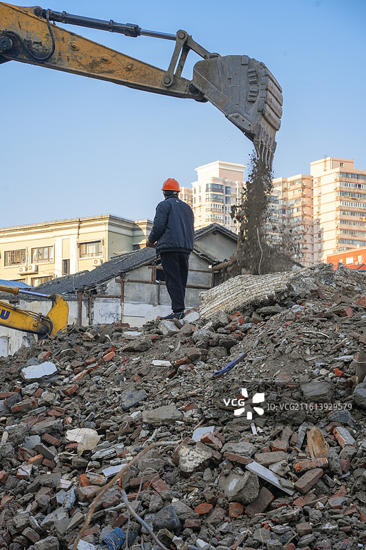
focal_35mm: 85
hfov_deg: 16.1
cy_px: 275
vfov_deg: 23.9
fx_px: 1297
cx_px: 183
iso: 100
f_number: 8
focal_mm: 85
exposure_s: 1/160
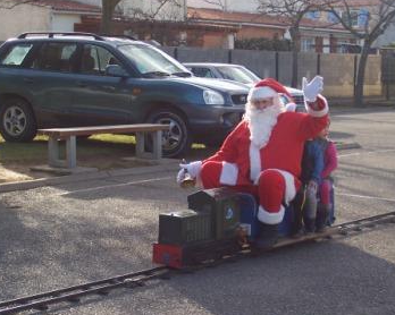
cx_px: 187
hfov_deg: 23.0
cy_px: 141
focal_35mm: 83
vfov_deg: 18.5
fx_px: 970
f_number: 4
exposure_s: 1/250
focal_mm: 10.8
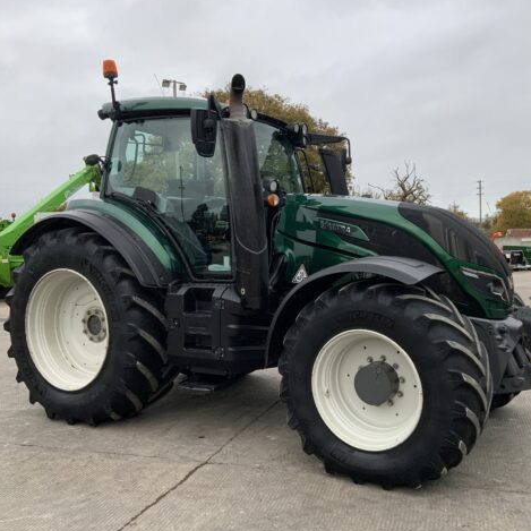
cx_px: 305
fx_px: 607
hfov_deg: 47.1
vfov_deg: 47.2
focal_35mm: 35
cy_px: 264
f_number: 1.8
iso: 64
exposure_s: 1/103
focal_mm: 3
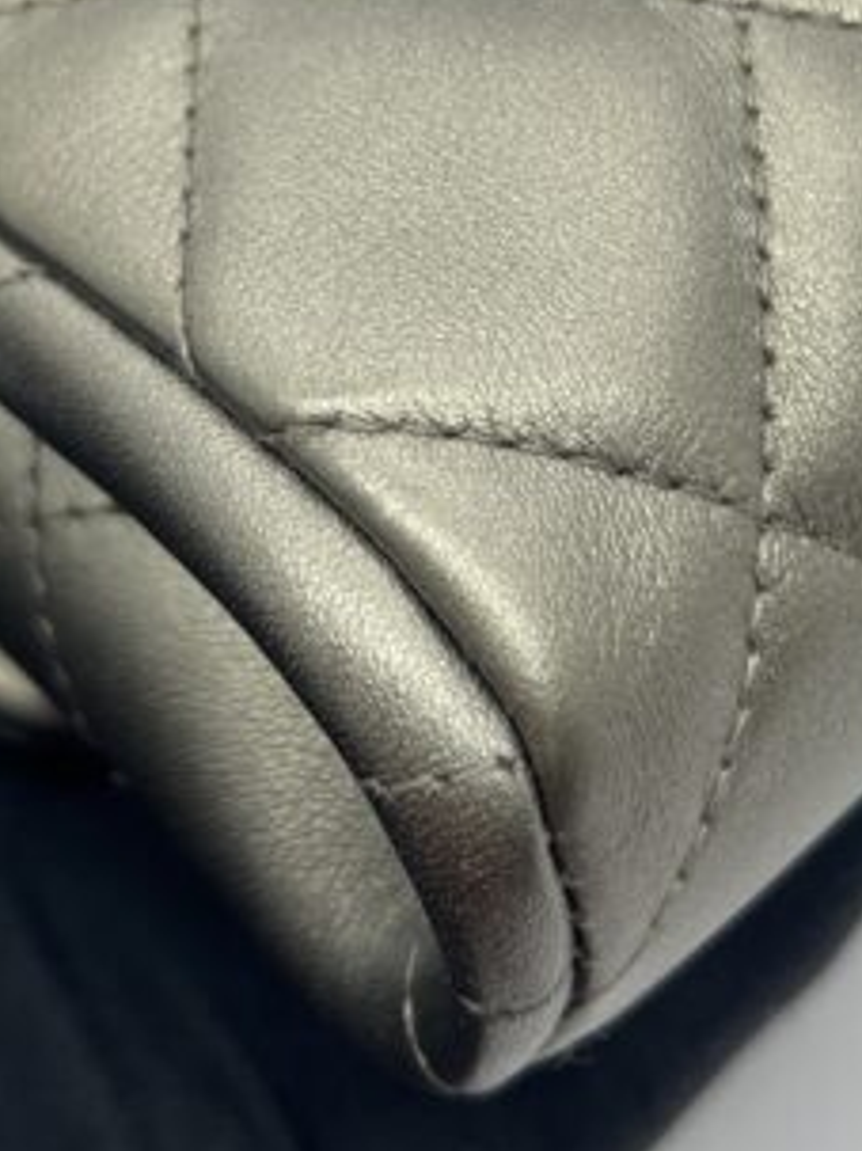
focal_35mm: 88
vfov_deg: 22.0
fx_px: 2924
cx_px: 361
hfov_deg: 16.8
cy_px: 255
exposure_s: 1/100
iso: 40
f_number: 1.5
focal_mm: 5.7
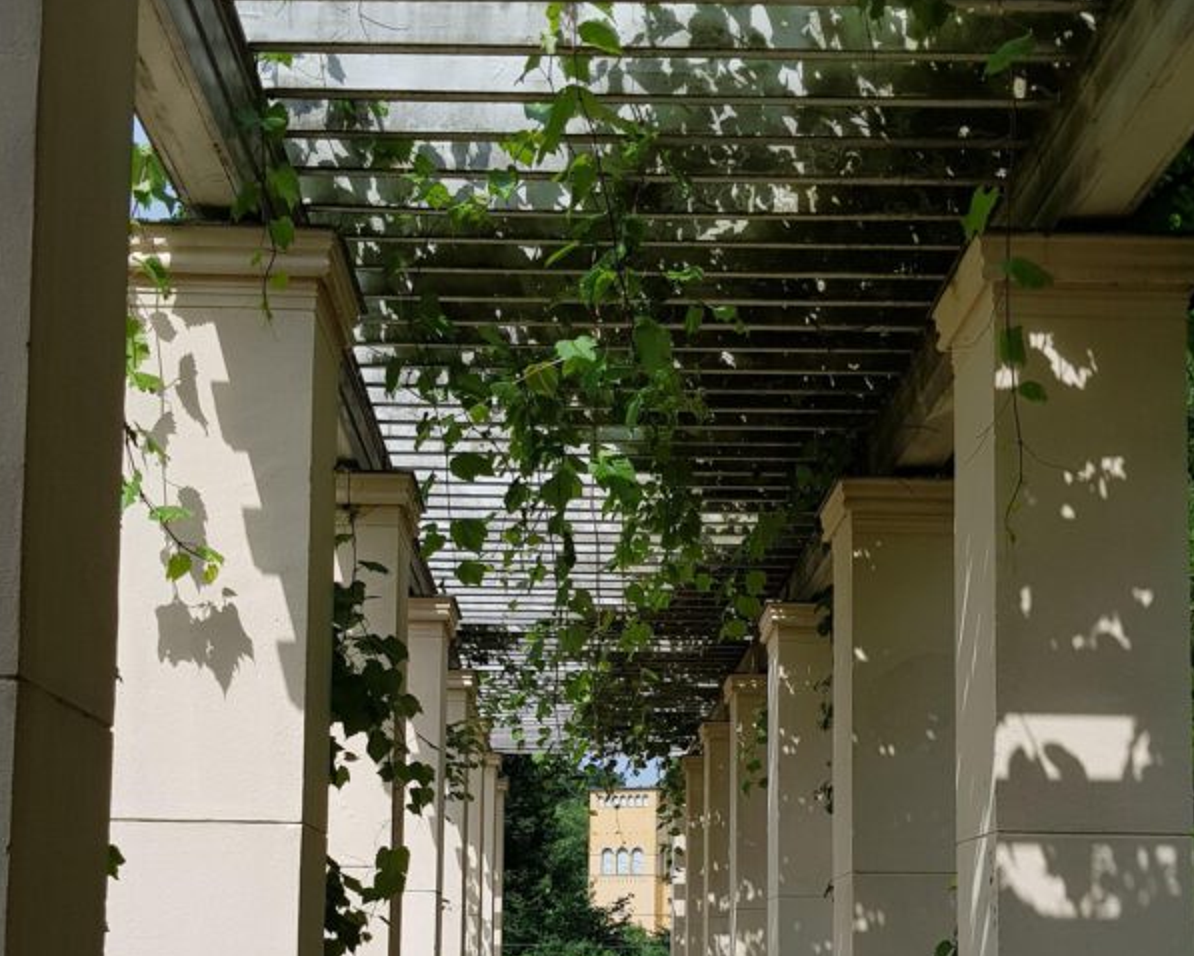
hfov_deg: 52.8
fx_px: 1202
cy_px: 790
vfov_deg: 41.2
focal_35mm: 34
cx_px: 598
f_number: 1.7
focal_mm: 4.2
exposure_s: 1/2488
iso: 40
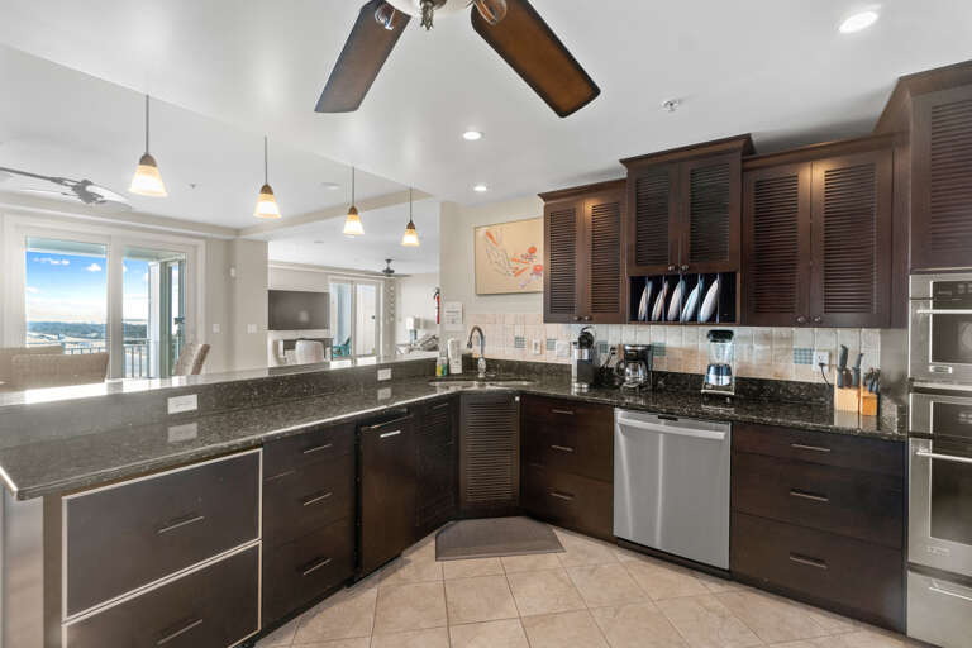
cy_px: 324
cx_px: 486
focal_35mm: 15
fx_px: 405
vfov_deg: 77.3
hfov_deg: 100.4
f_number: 8
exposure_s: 1/2.5
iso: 400
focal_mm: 10
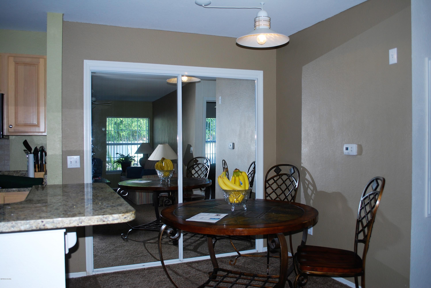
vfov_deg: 43.7
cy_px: 144
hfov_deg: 61.9
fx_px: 360
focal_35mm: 30
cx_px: 216
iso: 200
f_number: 3.8
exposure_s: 1/60
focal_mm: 20
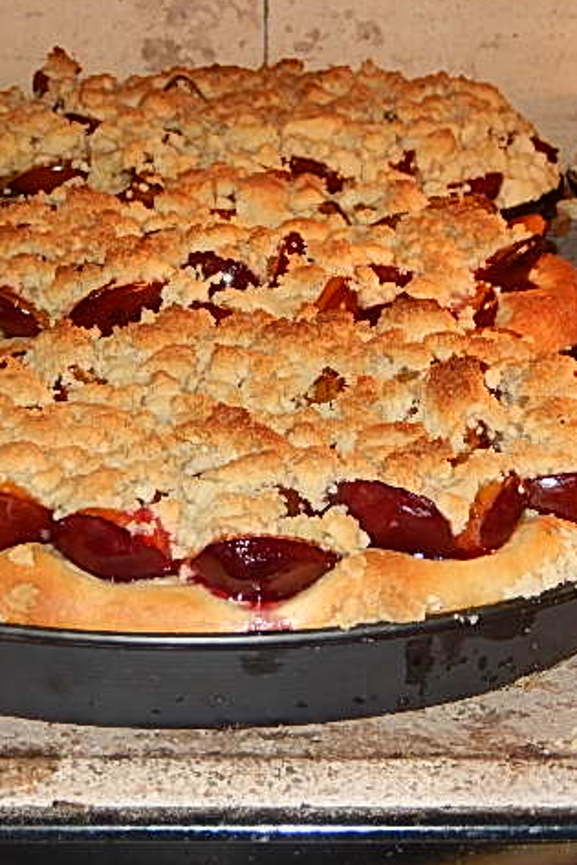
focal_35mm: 165
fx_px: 3964
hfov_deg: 8.3
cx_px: 278
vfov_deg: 12.4
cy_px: 429
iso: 200
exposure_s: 1/30
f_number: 5.5
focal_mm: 21
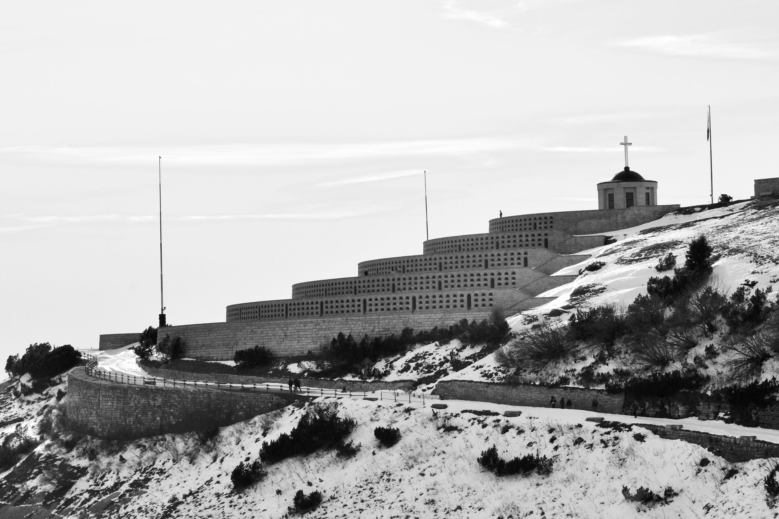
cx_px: 390
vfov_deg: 14.7
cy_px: 260
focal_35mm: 93
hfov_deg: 21.9
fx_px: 2012
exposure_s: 1/800
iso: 180
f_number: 11
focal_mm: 62
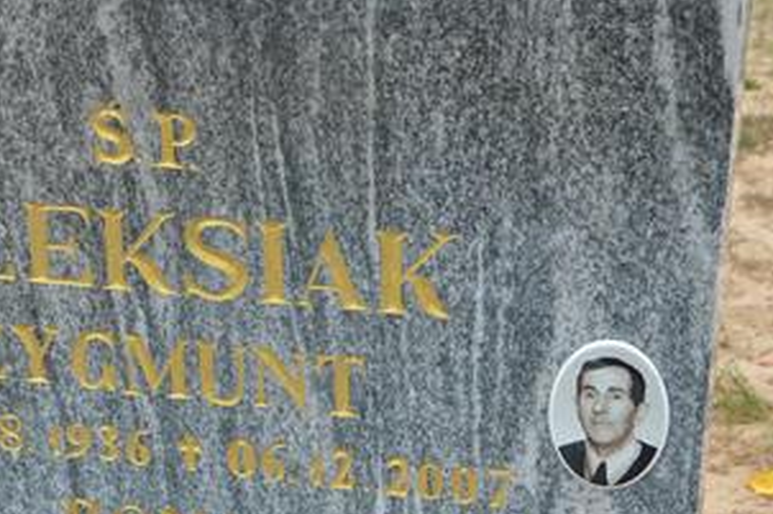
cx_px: 161
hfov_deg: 22.6
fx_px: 1910
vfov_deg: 15.1
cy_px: 501
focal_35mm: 89
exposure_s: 1/125
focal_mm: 28
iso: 280
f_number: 5.6
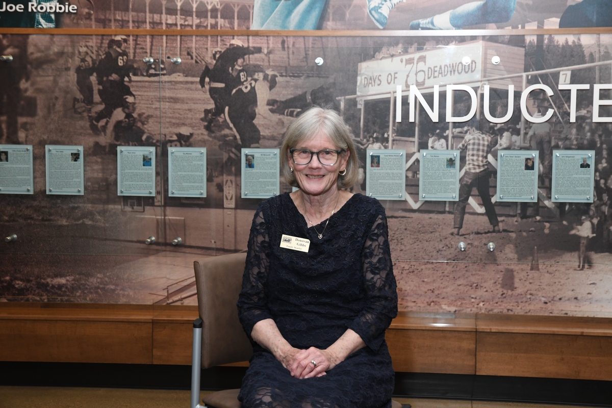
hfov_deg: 29.2
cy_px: 204
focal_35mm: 69
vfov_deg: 19.7
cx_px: 306
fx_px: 1173
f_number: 5.6
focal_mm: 46
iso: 1600
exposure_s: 1/250
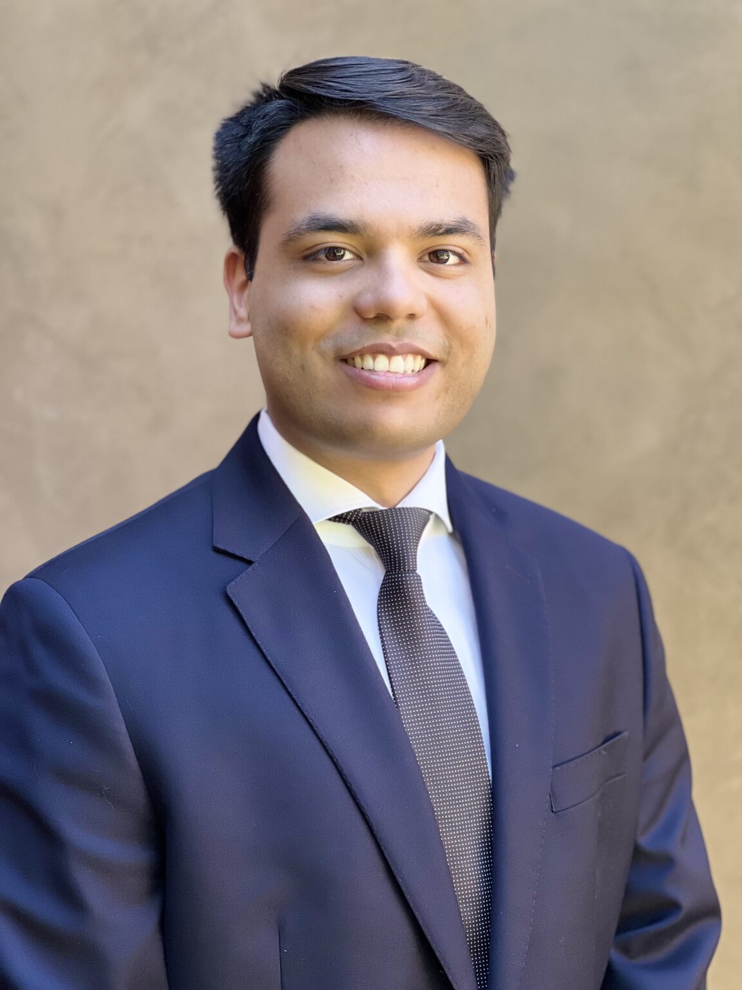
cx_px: 371
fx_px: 2201
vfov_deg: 25.3
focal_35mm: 77
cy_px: 495
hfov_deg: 19.1
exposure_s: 1/121
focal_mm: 9
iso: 160
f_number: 2.8
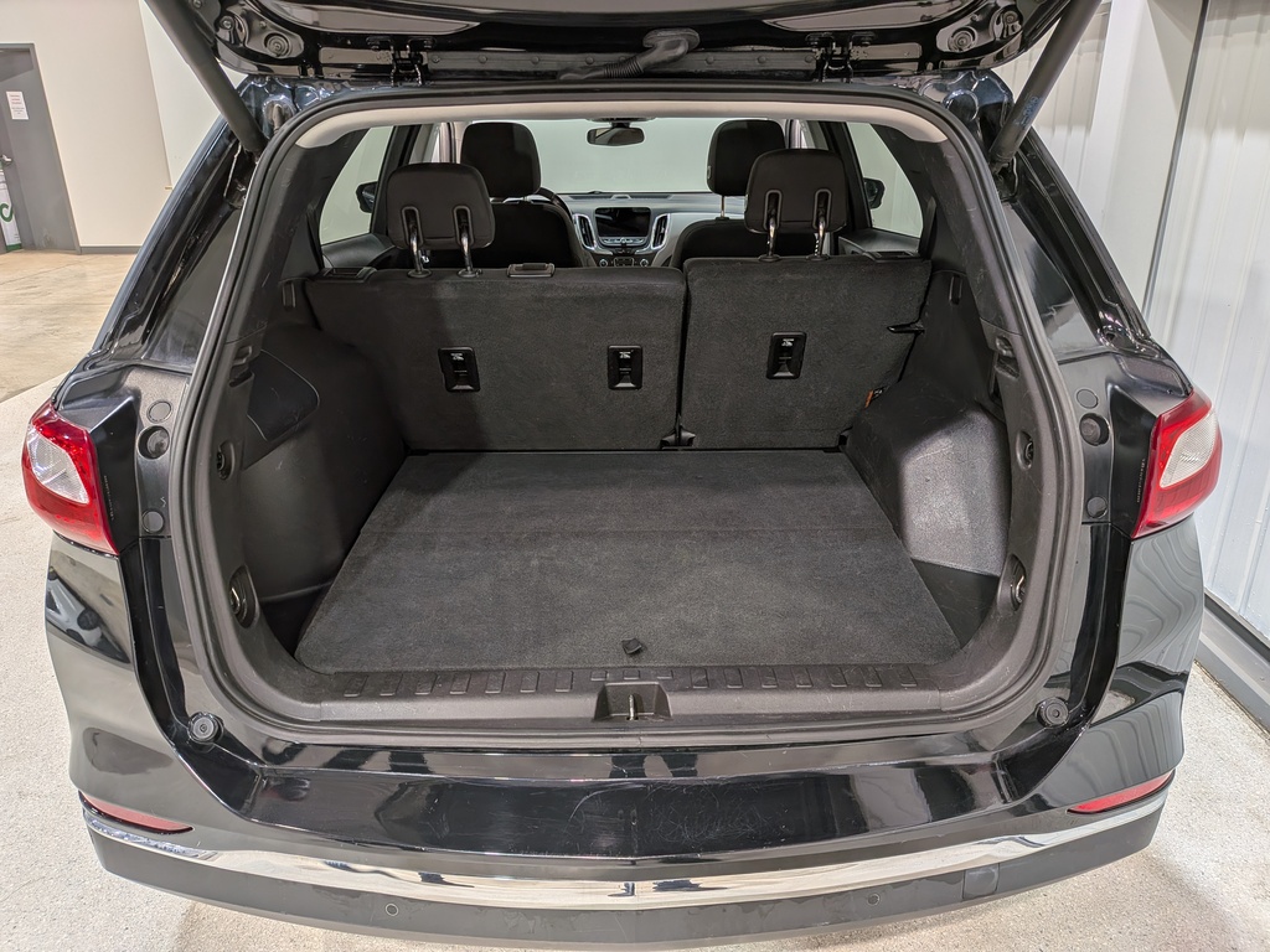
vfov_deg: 56.8
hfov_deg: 71.6
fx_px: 881
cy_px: 476
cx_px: 635
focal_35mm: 24
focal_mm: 4.53
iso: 28
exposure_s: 1/152
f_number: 1.7
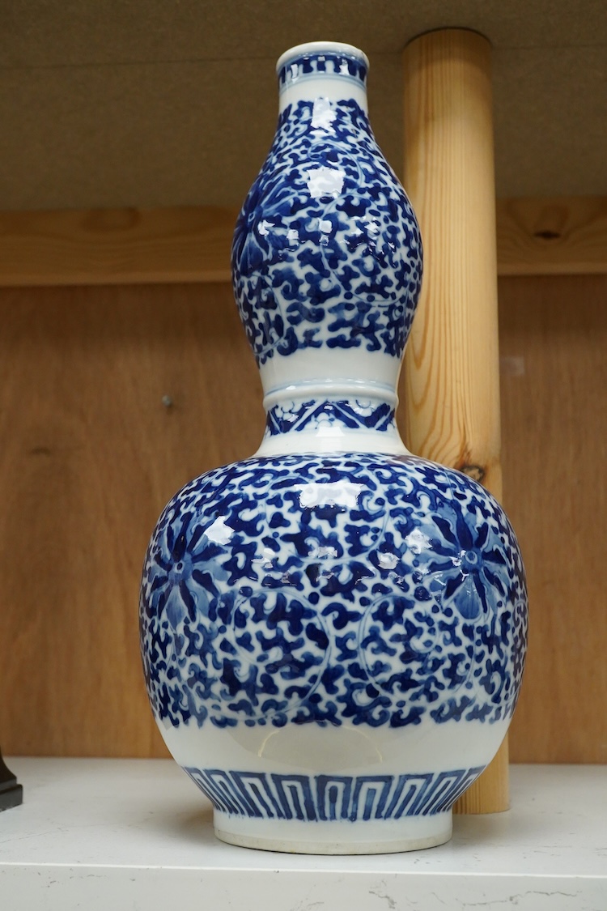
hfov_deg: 29.9
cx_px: 304
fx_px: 1138
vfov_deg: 43.6
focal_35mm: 45
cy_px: 456
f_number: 13
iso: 2500
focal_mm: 30
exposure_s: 1/160
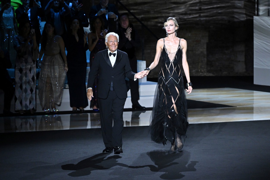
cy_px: 90
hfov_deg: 11.4
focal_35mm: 180
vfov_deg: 7.6
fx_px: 1350
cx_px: 135
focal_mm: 120
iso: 2000
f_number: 4
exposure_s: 1/800
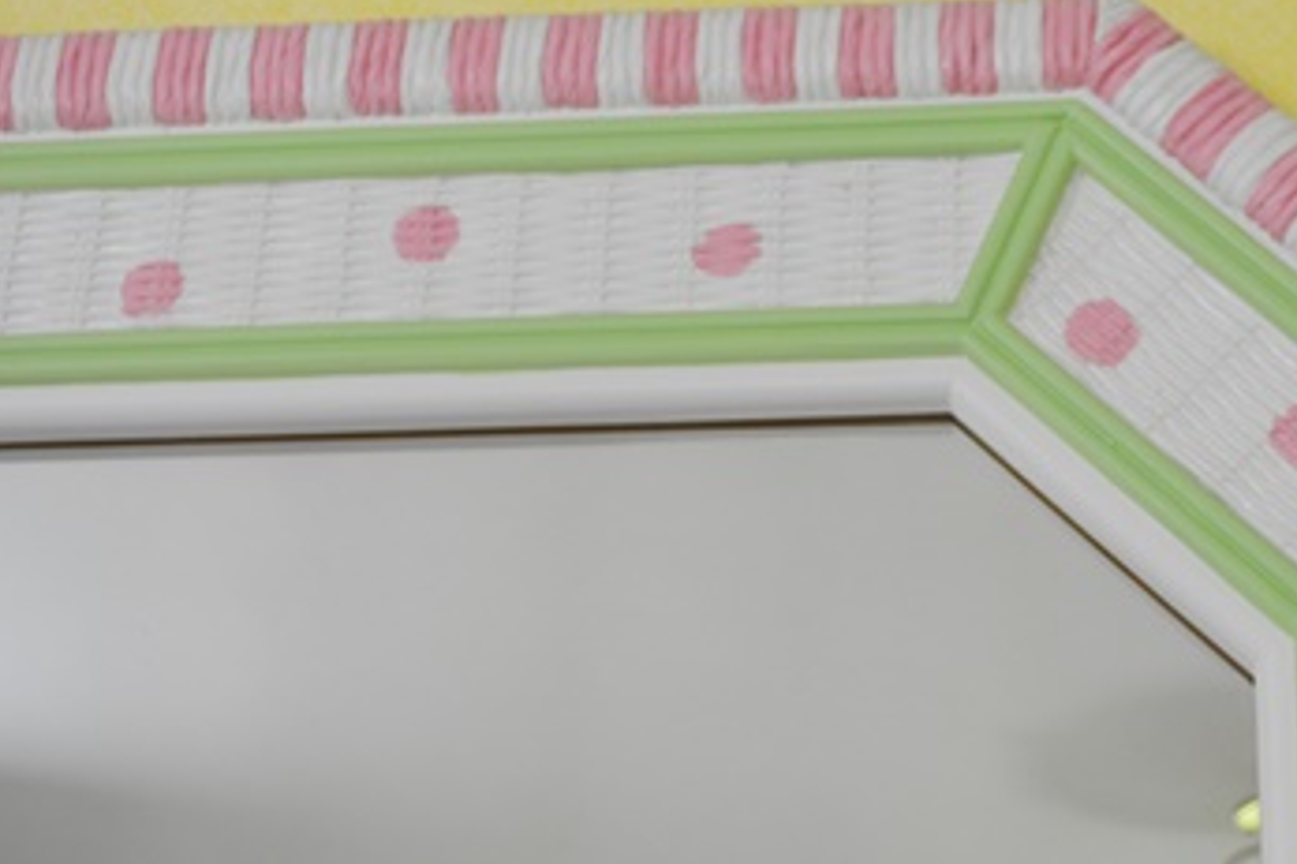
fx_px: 2989
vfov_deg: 16.4
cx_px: 923
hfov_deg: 24.3
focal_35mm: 83
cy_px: 396
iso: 400
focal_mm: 32
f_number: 5
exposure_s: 1/100
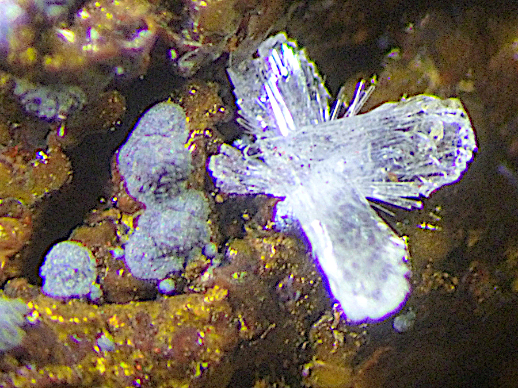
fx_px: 2993
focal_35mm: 200
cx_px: 259
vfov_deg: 7.4
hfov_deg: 9.9
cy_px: 194
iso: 400
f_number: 5.7
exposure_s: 1/10
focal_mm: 18
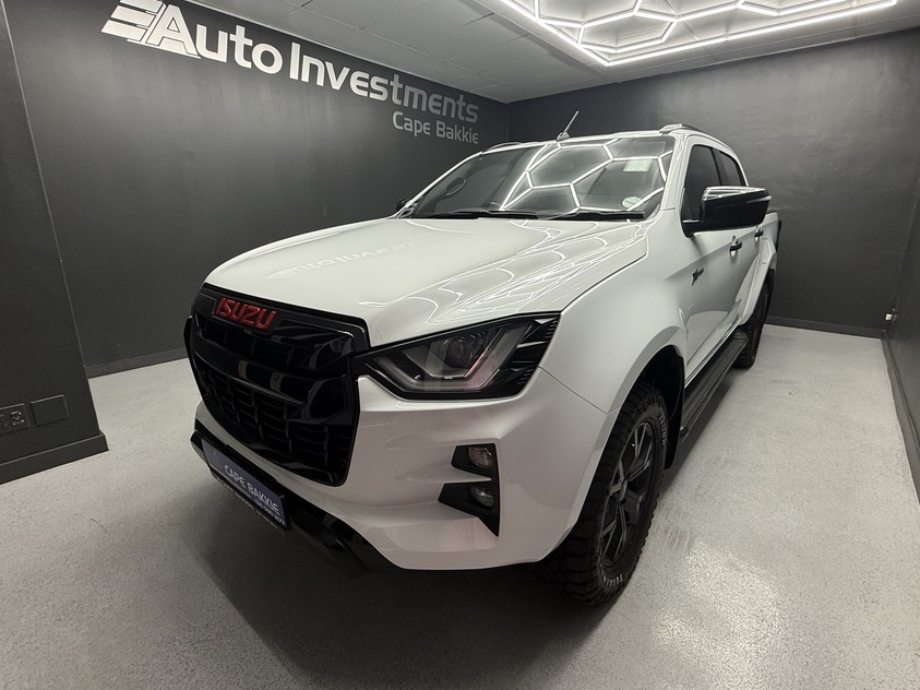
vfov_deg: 74.7
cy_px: 333
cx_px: 462
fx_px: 452
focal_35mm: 17
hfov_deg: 91.0
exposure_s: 1/100
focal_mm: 2.22
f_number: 2.2
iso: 100
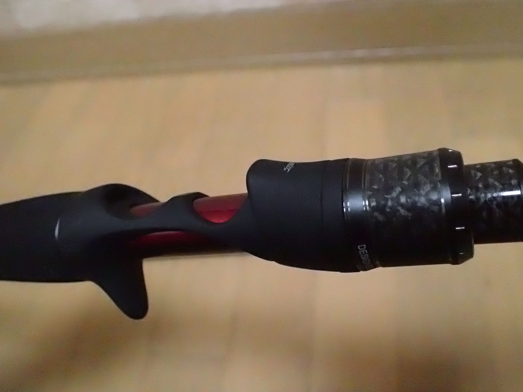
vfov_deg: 46.8
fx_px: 453
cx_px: 262
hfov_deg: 60.0
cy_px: 196
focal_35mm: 30
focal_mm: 5.5
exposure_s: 1/320
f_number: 2.3
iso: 6400
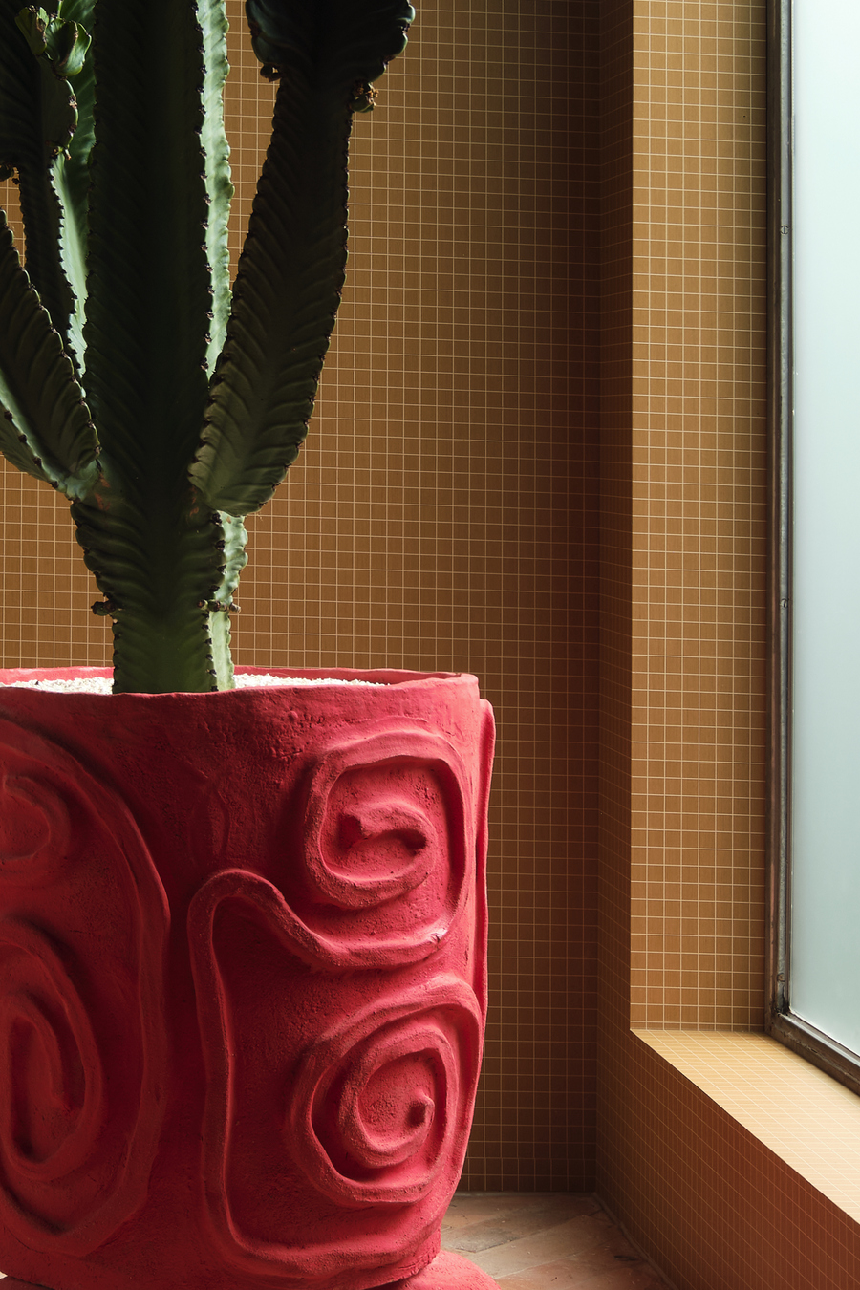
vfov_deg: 25.2
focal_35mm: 80
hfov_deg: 17.1
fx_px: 2866
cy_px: 395
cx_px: 398
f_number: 9
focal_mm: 24
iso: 160
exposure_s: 6.5
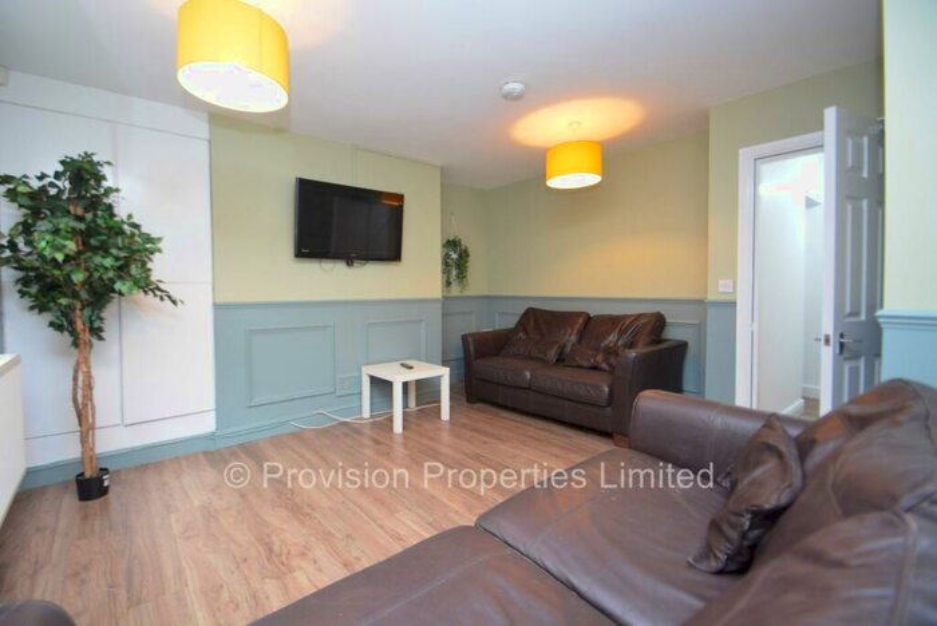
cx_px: 468
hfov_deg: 100.3
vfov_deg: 77.4
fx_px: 391
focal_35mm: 15
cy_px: 313
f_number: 3.5
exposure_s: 1/30
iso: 1000
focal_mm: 10
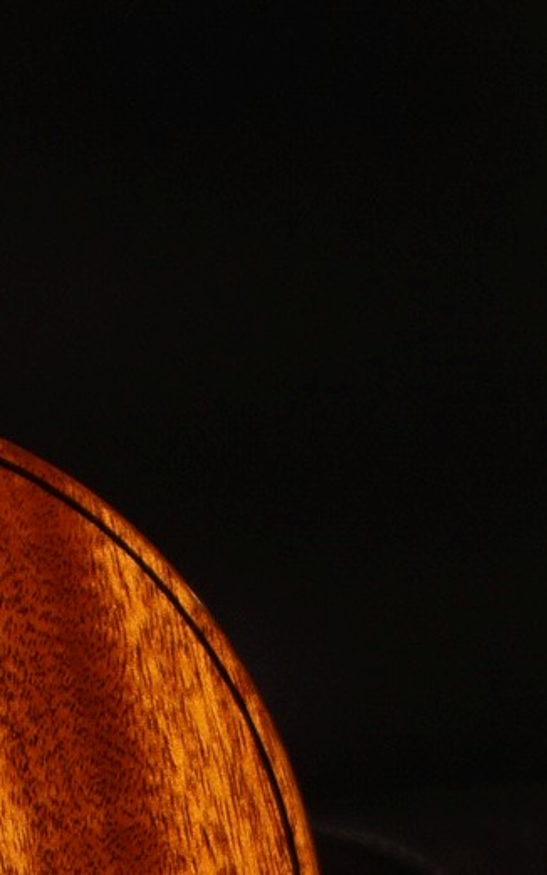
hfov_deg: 4.7
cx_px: -183
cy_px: 1800
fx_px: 6698
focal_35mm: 281
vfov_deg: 7.2
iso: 100
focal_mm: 35
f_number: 5
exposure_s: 1/13
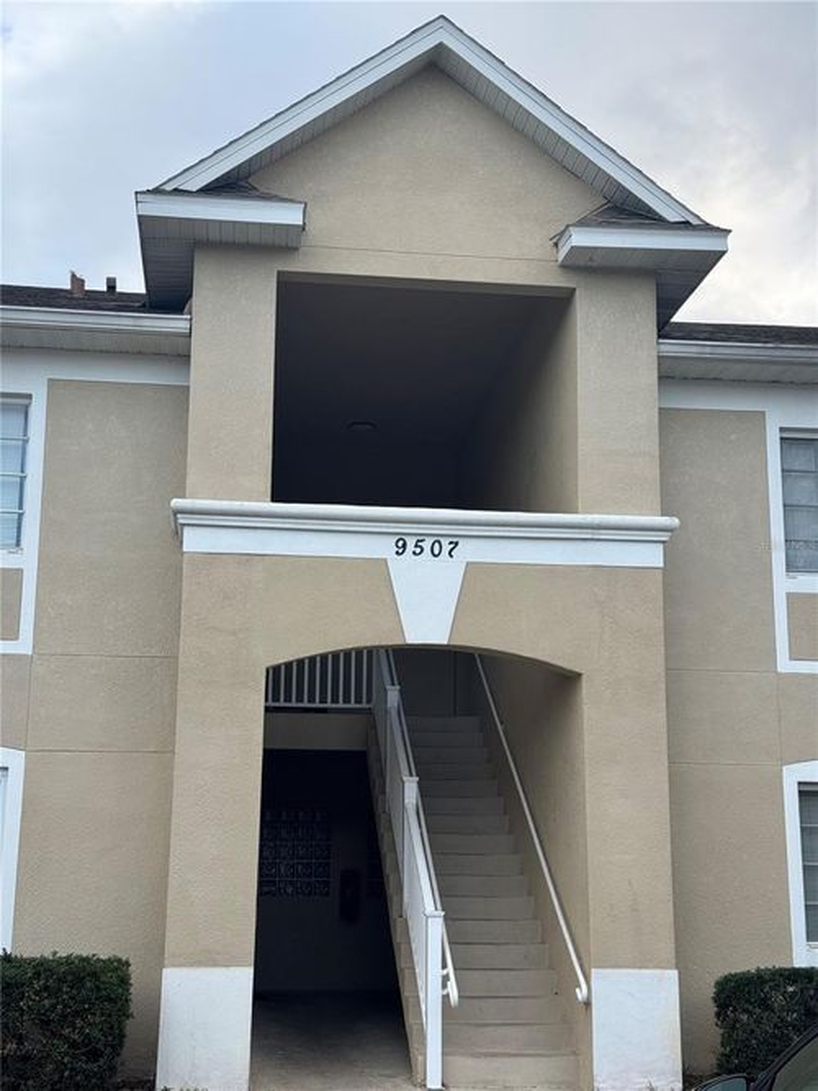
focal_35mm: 48
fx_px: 1513
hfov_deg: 30.3
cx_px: 409
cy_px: 546
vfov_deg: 39.7
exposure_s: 1/535
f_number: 1.78
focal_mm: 6.76
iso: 64
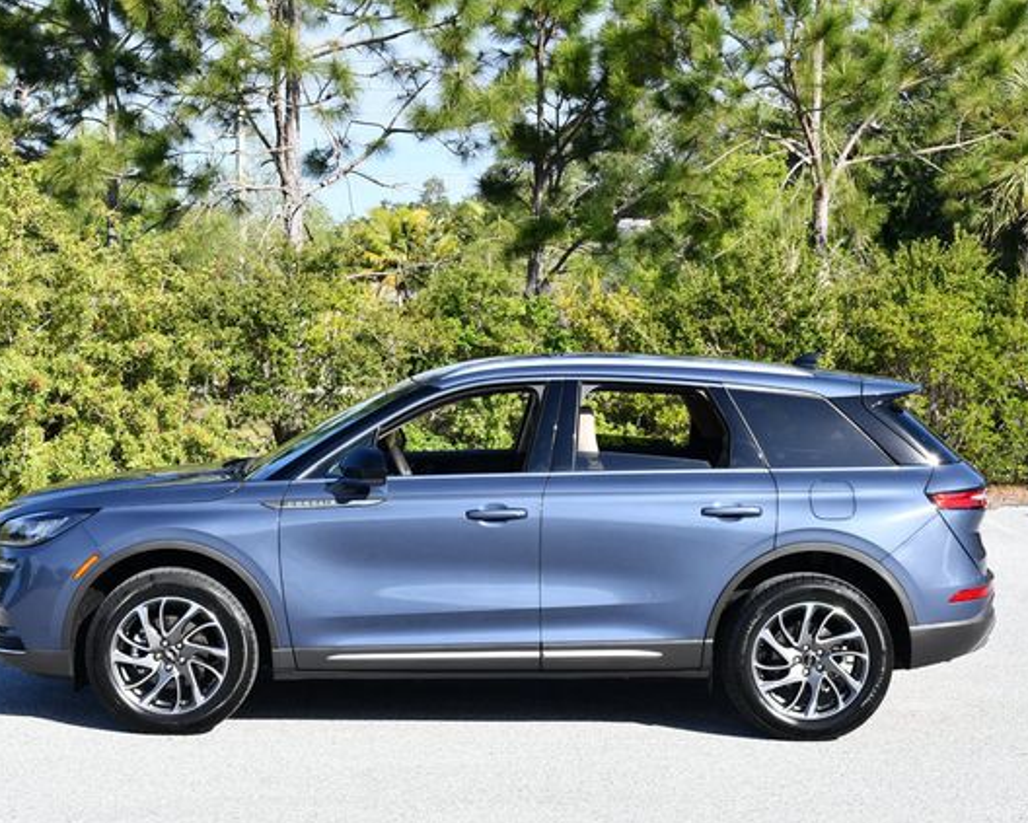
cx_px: 489
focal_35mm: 66
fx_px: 2009
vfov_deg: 23.2
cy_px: 414
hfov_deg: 28.7
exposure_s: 1/250
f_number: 8
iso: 200
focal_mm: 29
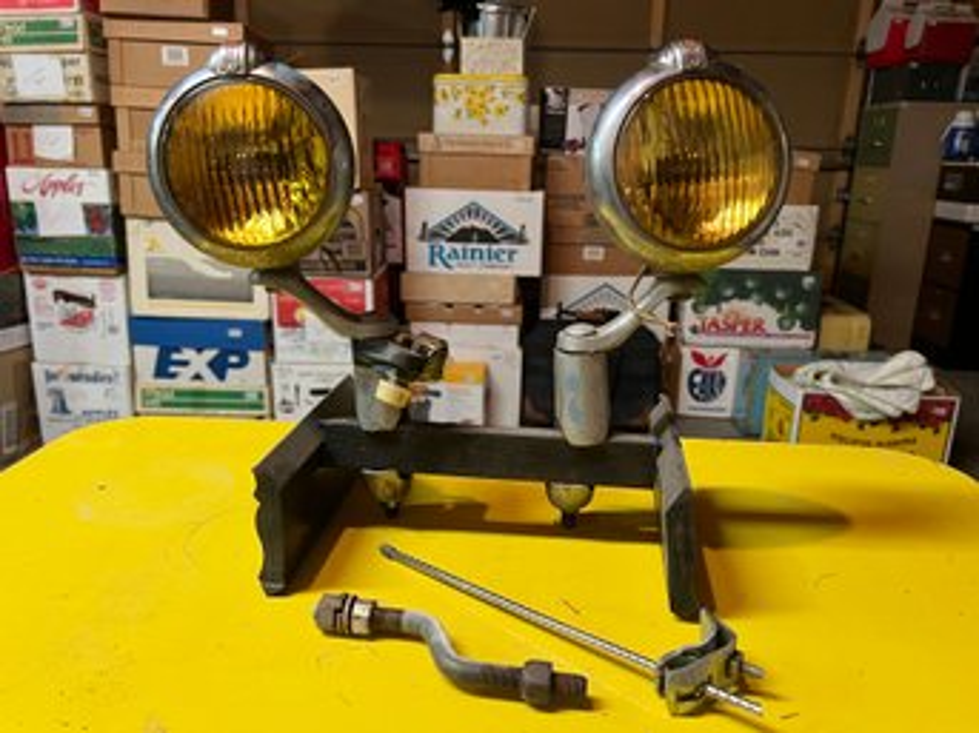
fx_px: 735
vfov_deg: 53.0
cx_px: 490
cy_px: 366
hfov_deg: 67.3
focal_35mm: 26
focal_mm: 5.7
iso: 250
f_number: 1.5
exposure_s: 1/60
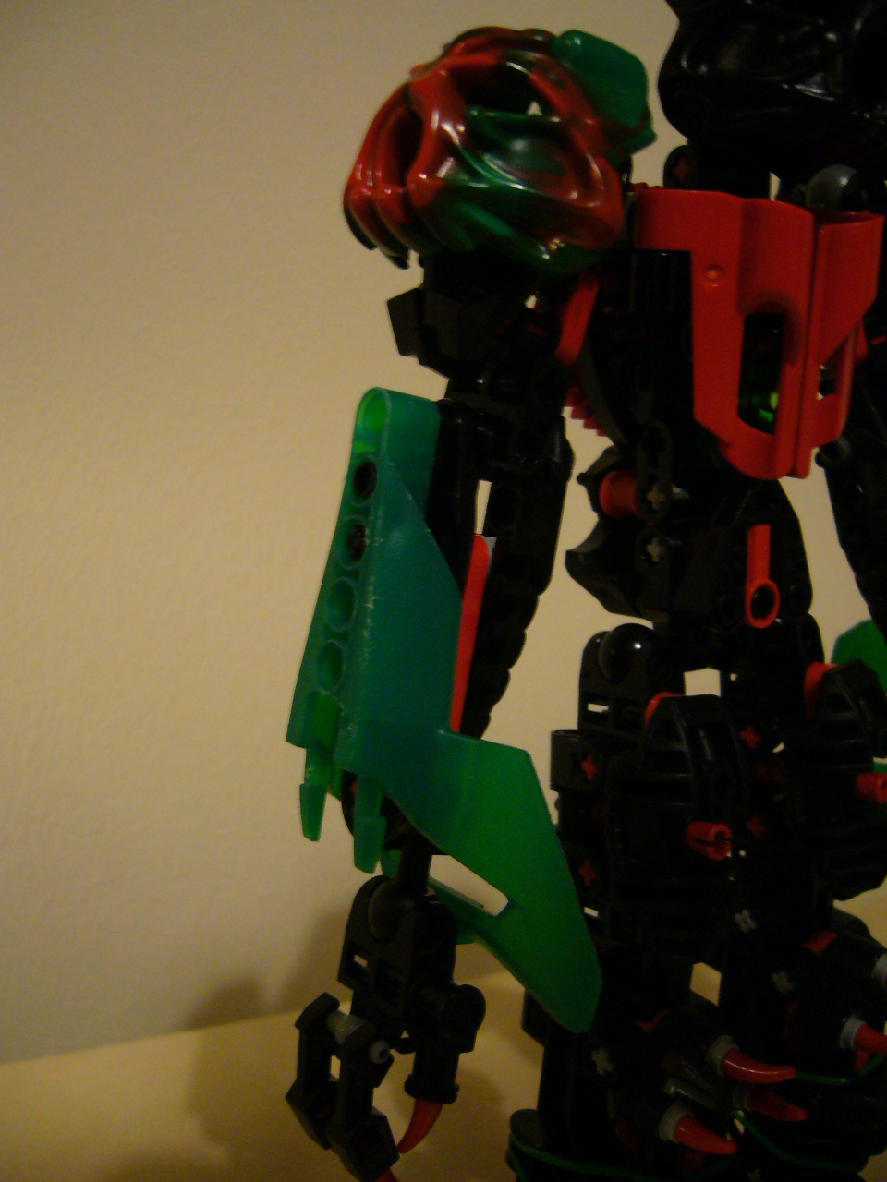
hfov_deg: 40.7
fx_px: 1196
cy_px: 591
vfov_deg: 52.6
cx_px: 444
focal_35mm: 35
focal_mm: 5.8
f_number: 2.8
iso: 200
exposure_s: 1/6
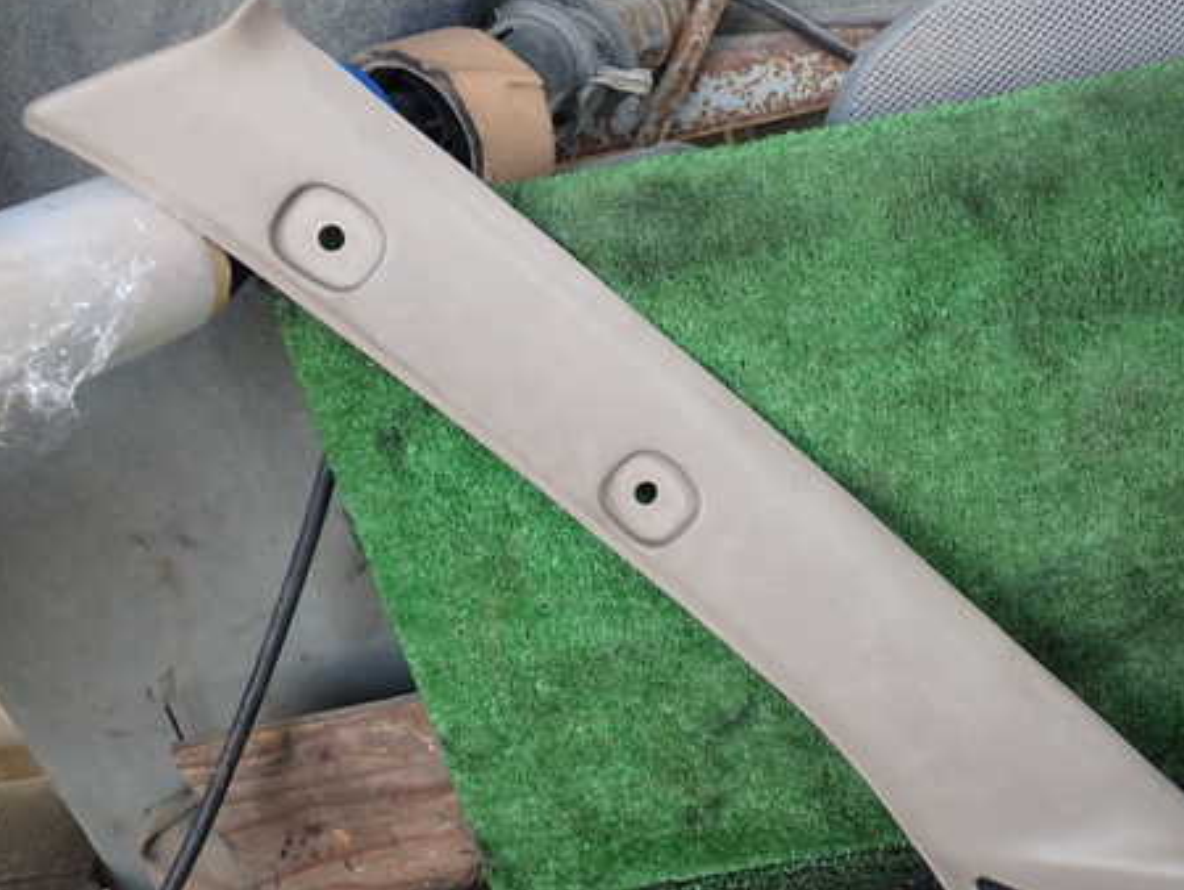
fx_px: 1369
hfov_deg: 46.6
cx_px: 692
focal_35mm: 40
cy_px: 453
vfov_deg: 36.0
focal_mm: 5.4
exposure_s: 1/80
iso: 100
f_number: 2.3
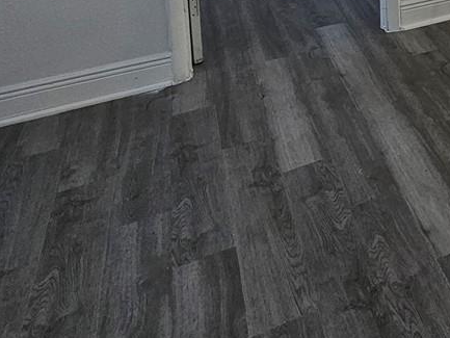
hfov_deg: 29.2
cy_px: -190
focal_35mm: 48
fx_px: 624
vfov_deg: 23.3
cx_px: 630
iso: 80
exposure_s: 1/60
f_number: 2.2
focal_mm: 2.2
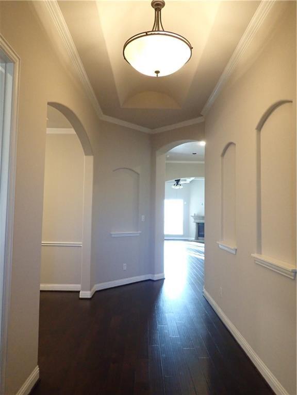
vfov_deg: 69.4
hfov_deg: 54.9
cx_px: 148
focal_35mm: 25
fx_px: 286
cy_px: 198
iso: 1000
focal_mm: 4.5
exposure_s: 1/125
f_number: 2
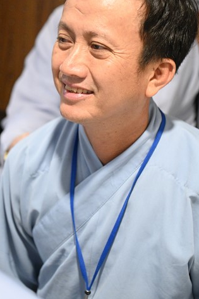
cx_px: 64
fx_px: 969
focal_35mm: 117
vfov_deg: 17.5
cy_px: 124
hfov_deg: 11.7
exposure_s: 1/160
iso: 8000
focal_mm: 85
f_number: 4
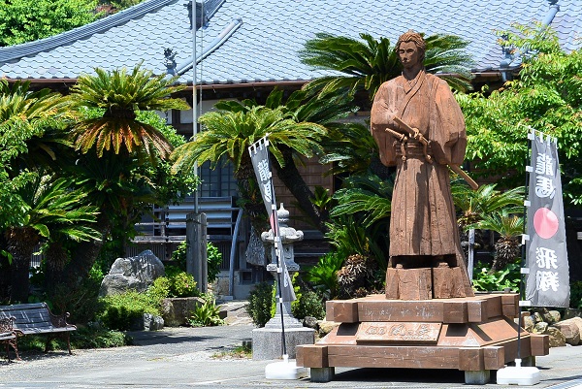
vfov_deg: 16.9
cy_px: 194
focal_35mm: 81
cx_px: 291
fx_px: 1310
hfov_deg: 25.0
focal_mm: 30
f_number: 4.5
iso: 100
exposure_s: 1/500
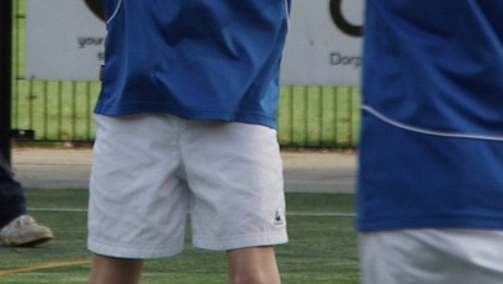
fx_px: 9461
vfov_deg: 1.7
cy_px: -96
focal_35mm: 709
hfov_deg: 3.0
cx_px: 318
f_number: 7.1
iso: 200
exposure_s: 1/320
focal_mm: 180
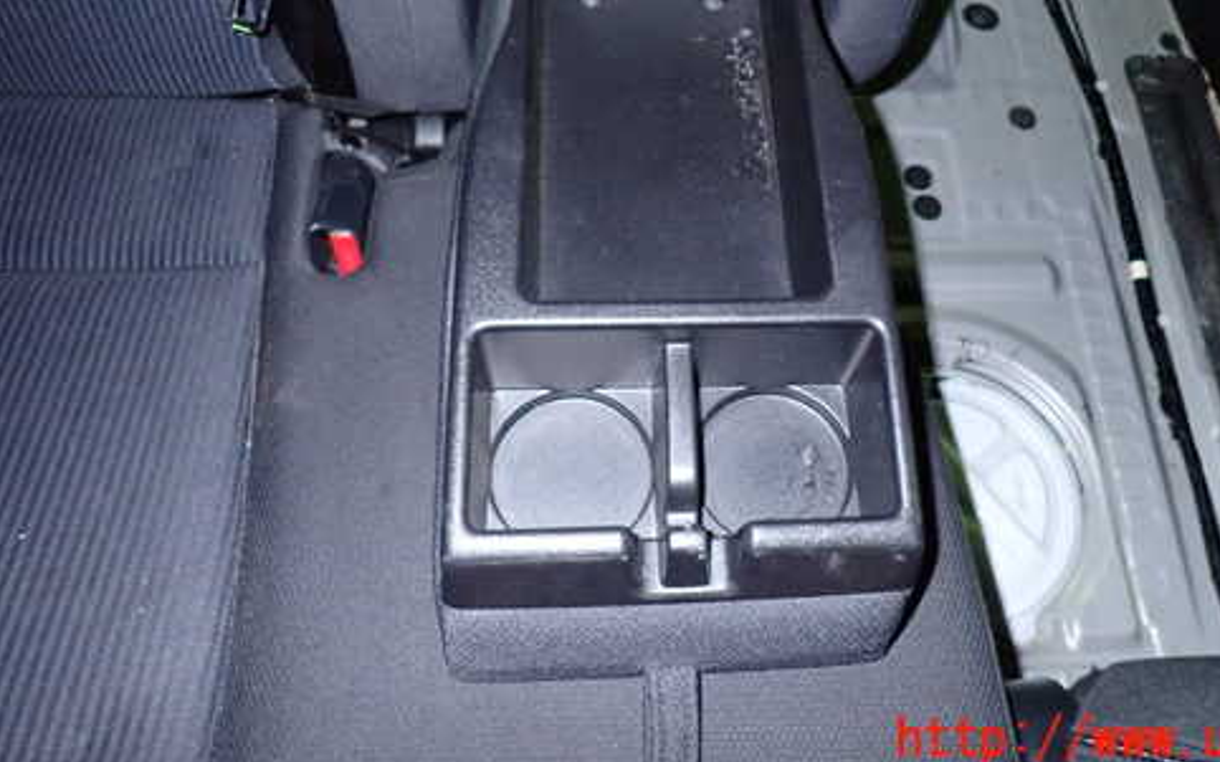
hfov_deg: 57.9
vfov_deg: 37.5
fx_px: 1097
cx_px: 709
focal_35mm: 33
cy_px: 203
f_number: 5.6
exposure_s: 1/30
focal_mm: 4.5
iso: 800
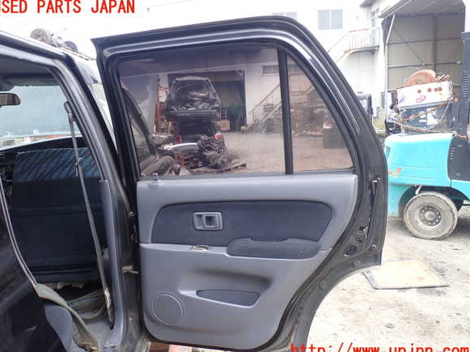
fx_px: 421
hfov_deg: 58.4
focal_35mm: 31
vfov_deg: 45.4
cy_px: 180
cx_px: 231
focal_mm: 5.4
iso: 100
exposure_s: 1/60
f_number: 3.2
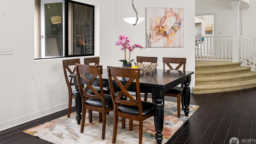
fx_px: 217
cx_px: 113
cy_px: 41
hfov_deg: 60.8
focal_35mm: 32
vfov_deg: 36.1
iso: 250
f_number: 8
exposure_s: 1/30
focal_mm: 24
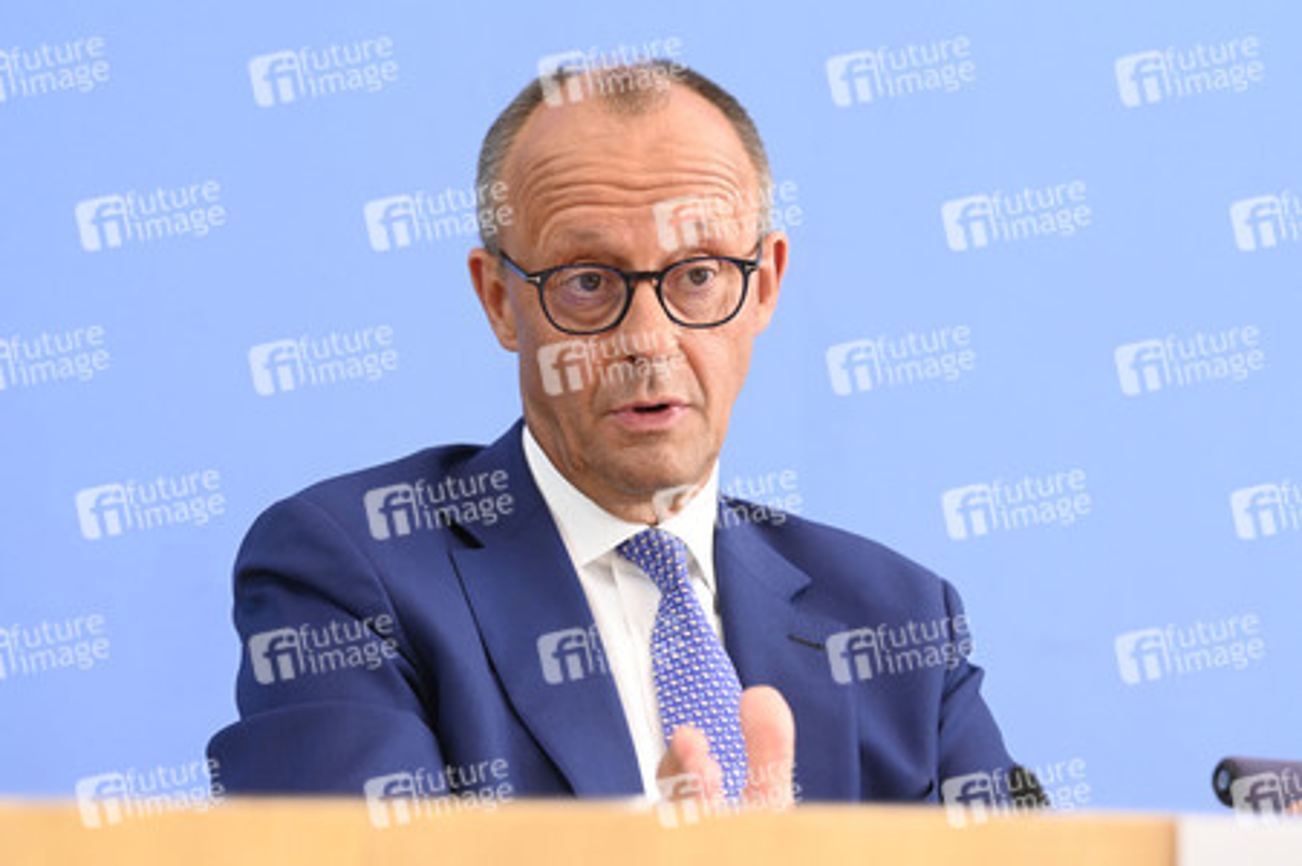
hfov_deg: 15.8
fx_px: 4698
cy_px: 433
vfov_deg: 10.5
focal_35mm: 130
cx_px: 651
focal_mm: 130
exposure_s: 1/500
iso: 3200
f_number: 6.3
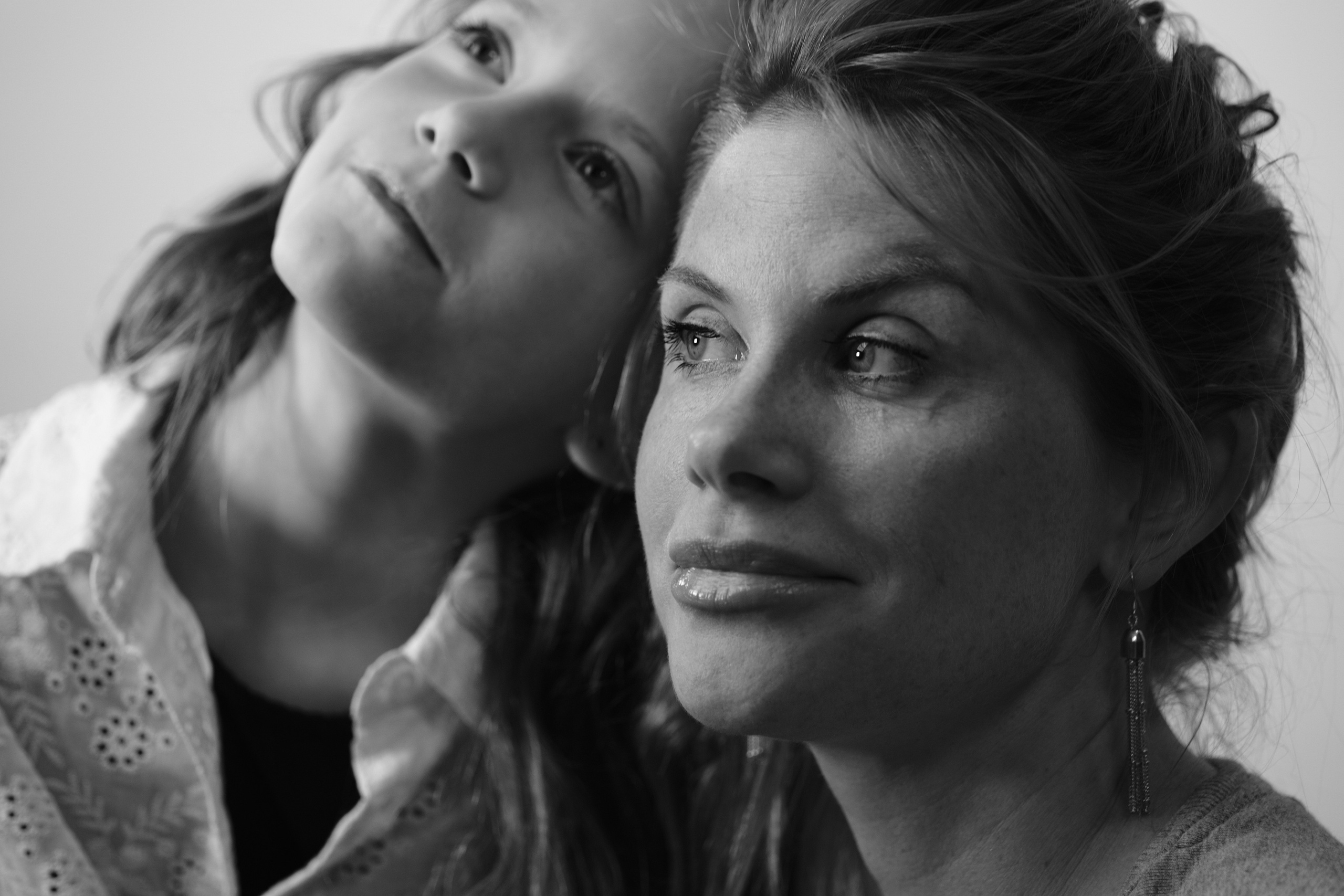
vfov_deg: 15.2
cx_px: 672
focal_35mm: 90
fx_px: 3360
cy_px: 448
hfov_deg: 22.6
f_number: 2.4
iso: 320
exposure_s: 1/125
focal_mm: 60
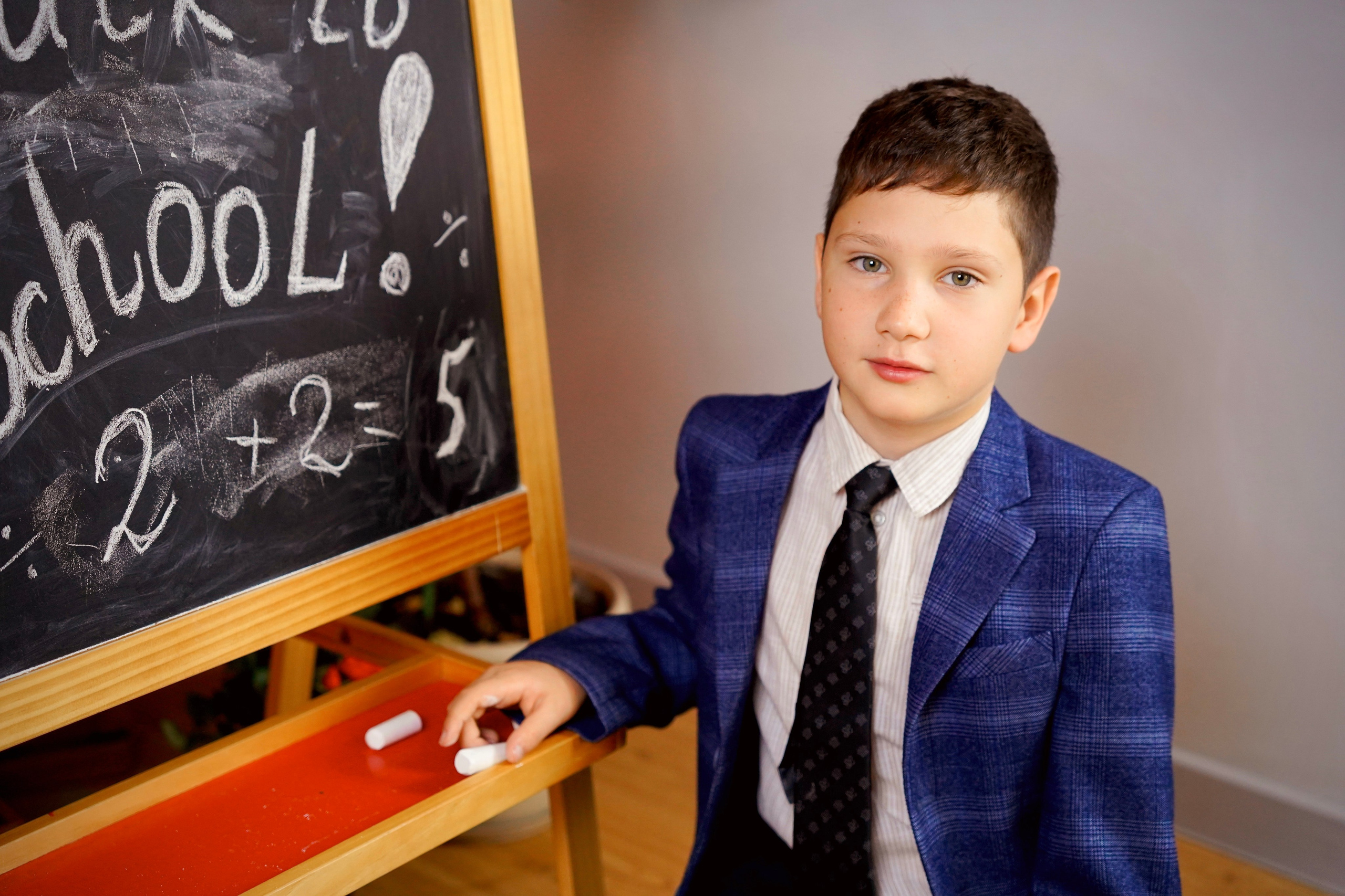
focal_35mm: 57
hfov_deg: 34.9
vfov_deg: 23.7
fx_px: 2141
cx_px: 672
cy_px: 448
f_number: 2.8
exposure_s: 1/320
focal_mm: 57.3
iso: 1600
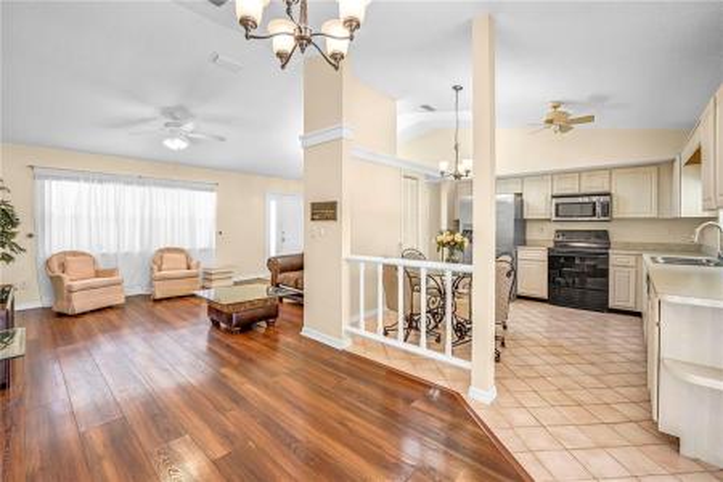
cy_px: 241
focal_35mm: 15
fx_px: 301
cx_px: 362
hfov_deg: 100.4
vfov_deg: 77.3
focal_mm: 15
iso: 200
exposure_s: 1/2.5
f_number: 9
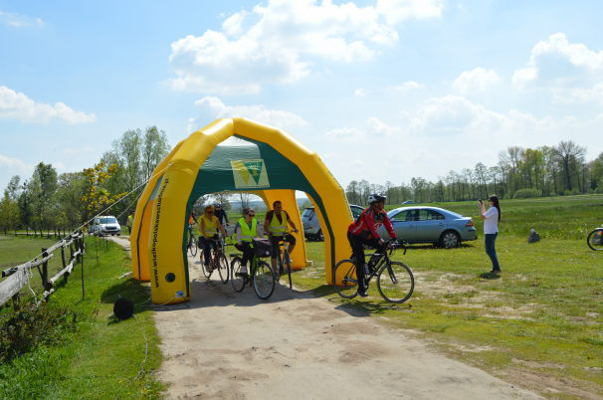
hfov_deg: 53.2
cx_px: 302
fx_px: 602
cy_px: 200
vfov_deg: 36.8
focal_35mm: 36
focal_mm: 24
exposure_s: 1/320
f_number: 9
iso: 100
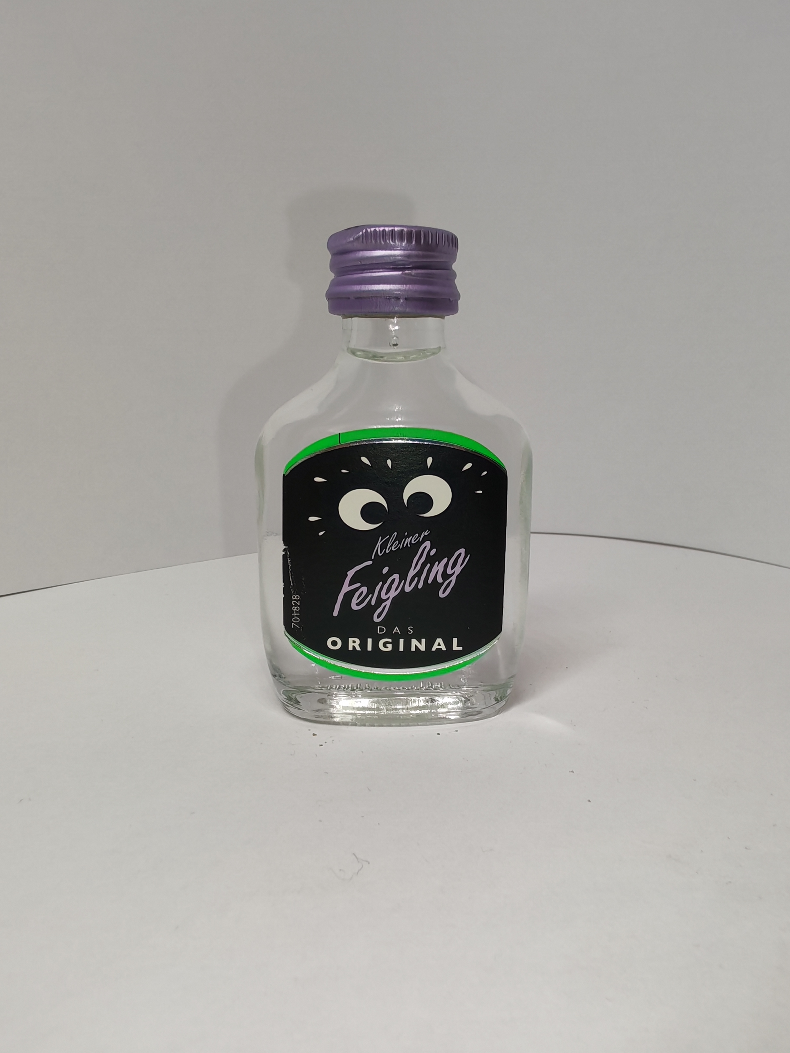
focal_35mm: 27
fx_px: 822
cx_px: 395
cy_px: 526
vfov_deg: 65.3
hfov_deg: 51.4
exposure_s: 1/120
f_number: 2.2
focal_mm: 1.96
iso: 50
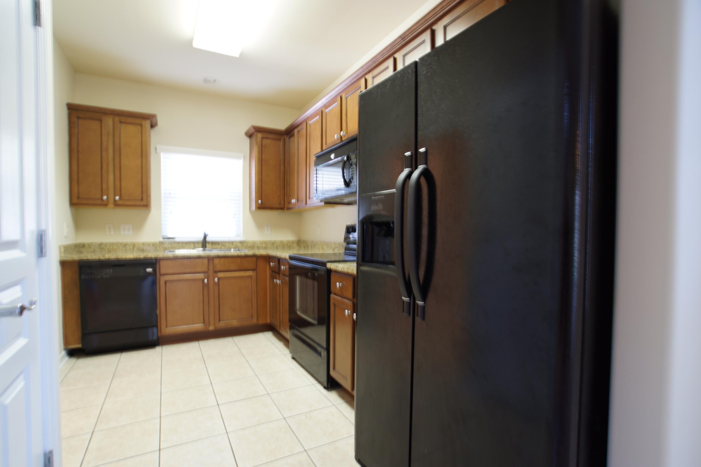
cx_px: 350
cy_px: 234
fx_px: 438
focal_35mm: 22
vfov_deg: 56.1
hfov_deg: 77.3
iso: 80
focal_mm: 15
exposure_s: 1
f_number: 7.1
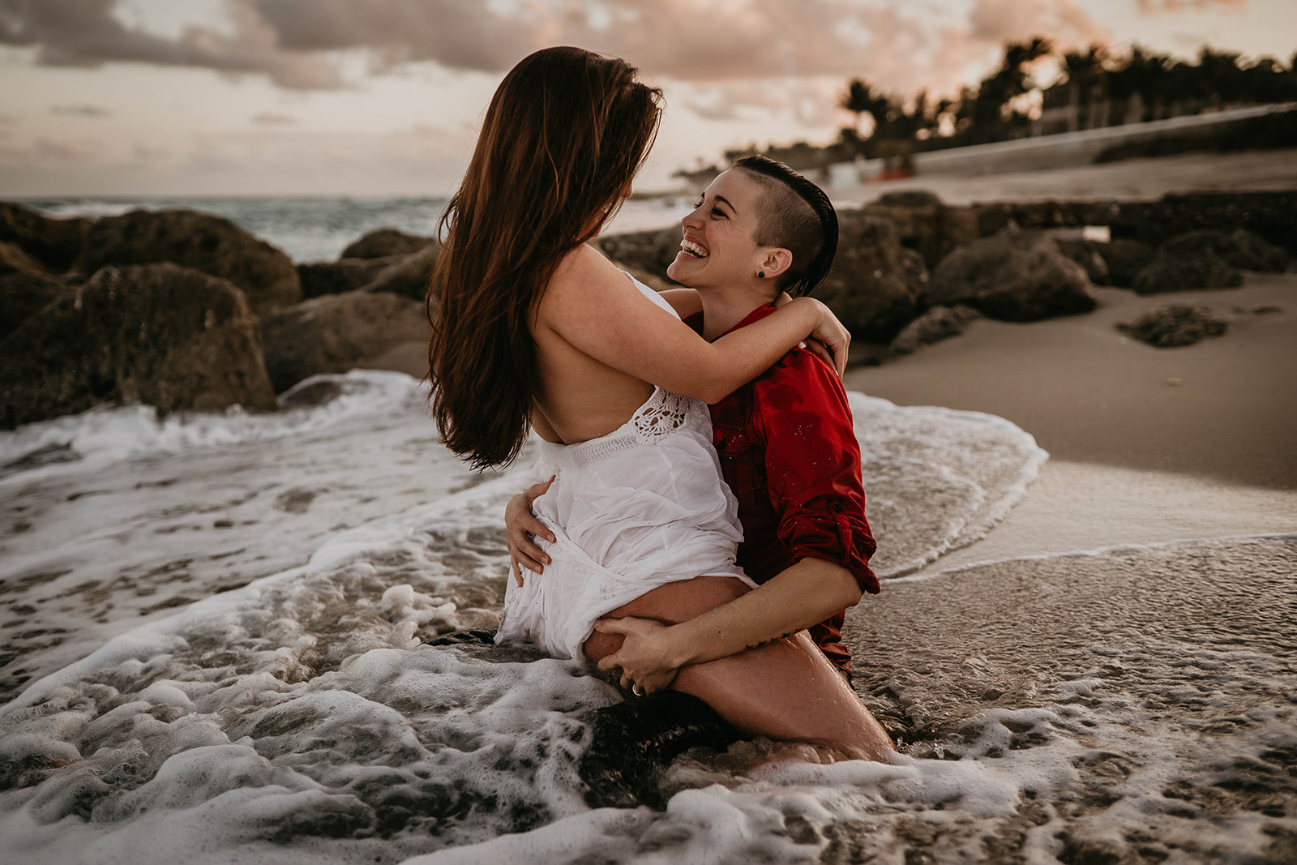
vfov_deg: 37.9
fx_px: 1261
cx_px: 648
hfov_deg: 54.4
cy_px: 432
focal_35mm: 35
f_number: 2
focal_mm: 35
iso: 125
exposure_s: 1/640
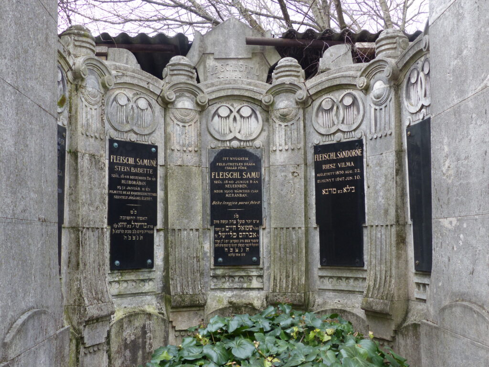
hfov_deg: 51.4
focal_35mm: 36
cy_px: 184
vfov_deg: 39.7
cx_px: 244
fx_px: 509
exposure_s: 1/160
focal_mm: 6.4
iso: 100
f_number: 2.8
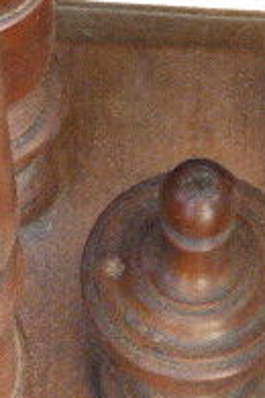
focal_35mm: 311
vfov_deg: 6.6
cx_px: 222
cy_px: 363
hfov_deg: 4.4
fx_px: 3434
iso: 500
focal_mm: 15.1
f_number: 5.2
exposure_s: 1/125
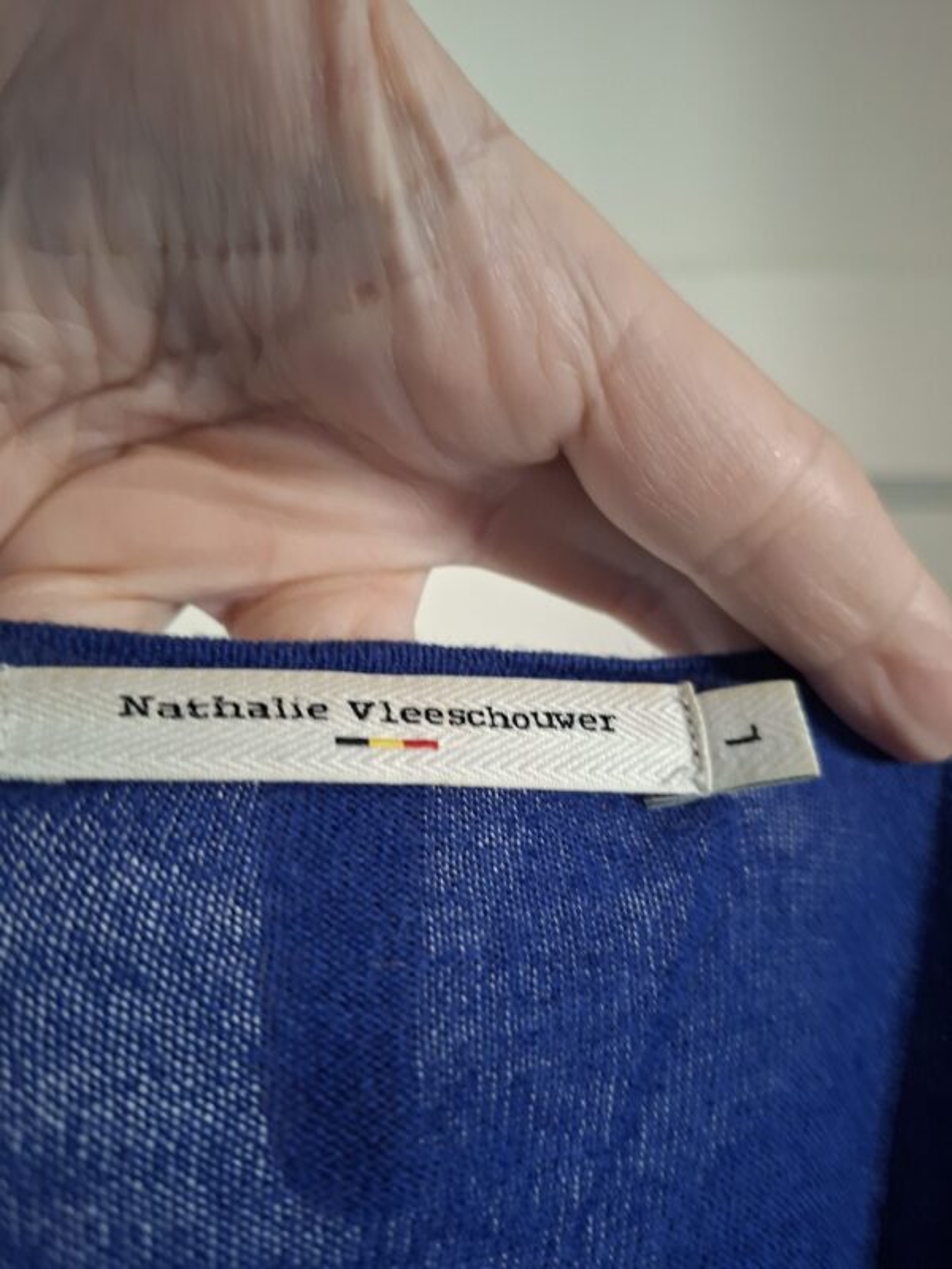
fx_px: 843
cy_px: 634
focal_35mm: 23
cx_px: 476
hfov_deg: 58.9
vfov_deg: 73.9
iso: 400
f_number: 1.8
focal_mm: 5.54
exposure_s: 1/24
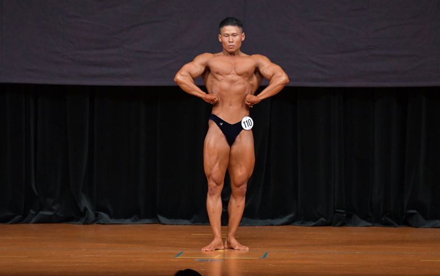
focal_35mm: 276
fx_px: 3311
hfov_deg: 7.6
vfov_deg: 4.8
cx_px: 220
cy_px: 134
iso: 4000
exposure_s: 1/400
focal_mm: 180
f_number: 5.6
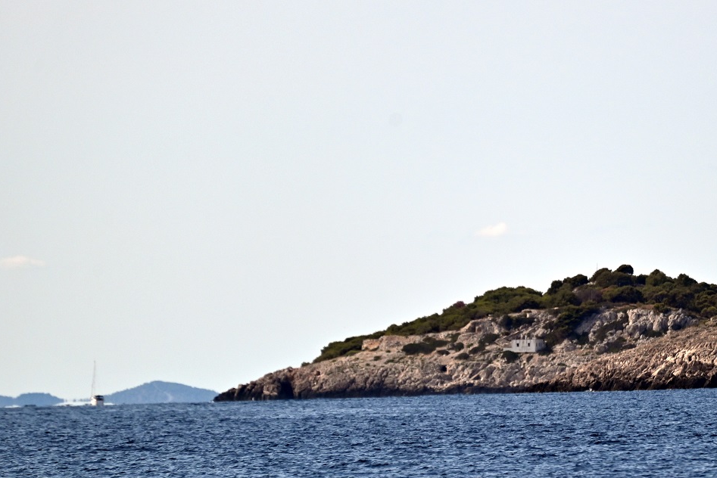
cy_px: 270
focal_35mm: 475
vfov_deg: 2.9
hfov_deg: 4.3
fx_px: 9463
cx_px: 564
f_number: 5.6
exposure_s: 1/3200
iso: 250
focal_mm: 300
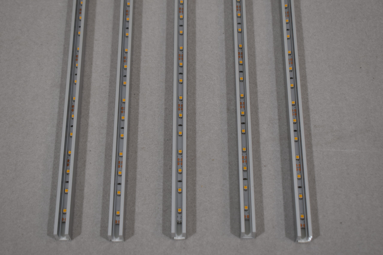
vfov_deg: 21.6
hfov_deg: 31.9
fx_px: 670
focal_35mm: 63
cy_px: 128
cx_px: 192
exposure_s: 1/125
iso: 360
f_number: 5.6
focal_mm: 42
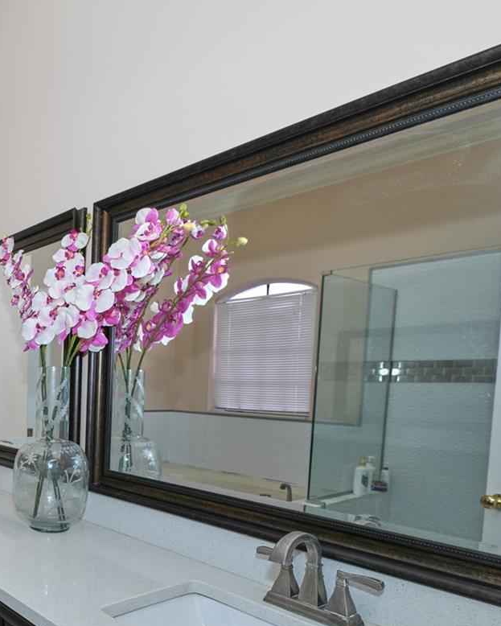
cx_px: -17
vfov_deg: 62.7
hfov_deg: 44.1
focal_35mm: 27
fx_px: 500
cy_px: 409
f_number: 7.1
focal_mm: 14
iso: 400
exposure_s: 1/200
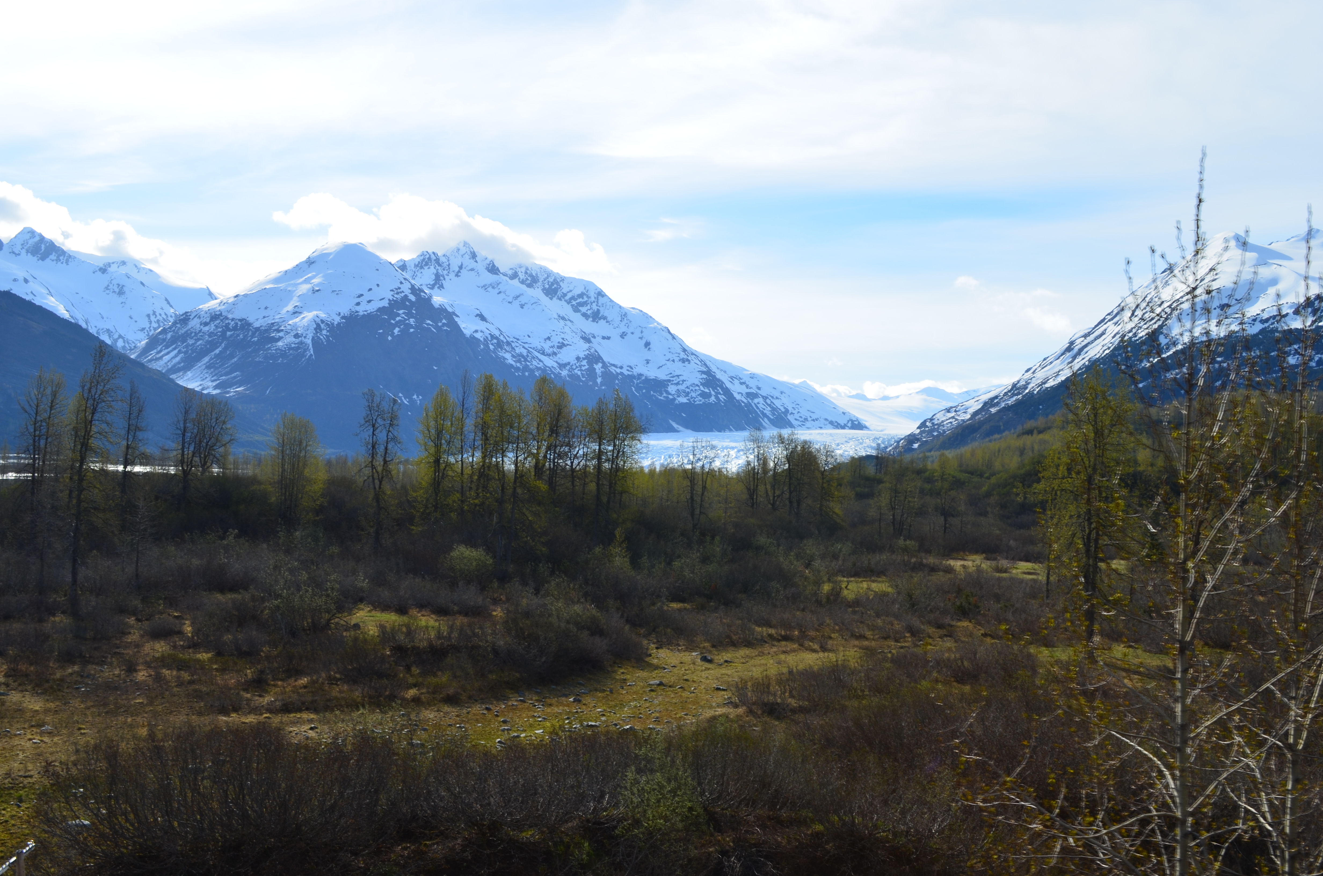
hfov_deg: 53.2
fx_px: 1320
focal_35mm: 36
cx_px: 662
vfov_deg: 36.7
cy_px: 438
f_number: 11
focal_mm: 24
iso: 100
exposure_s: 1/160
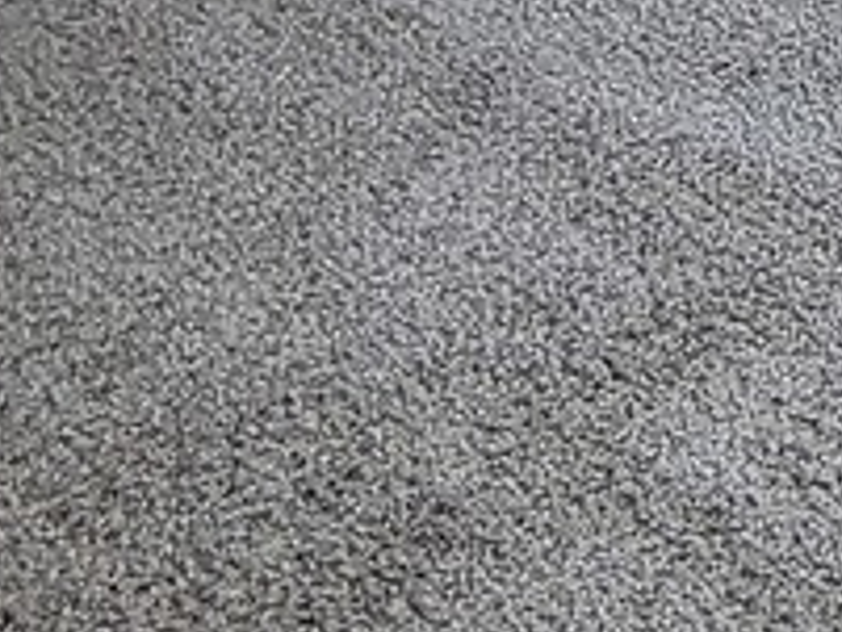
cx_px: 1278
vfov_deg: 13.6
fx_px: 2263
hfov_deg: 18.5
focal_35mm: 93
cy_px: -632
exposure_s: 1/60
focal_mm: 2.2
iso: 125
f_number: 2.2
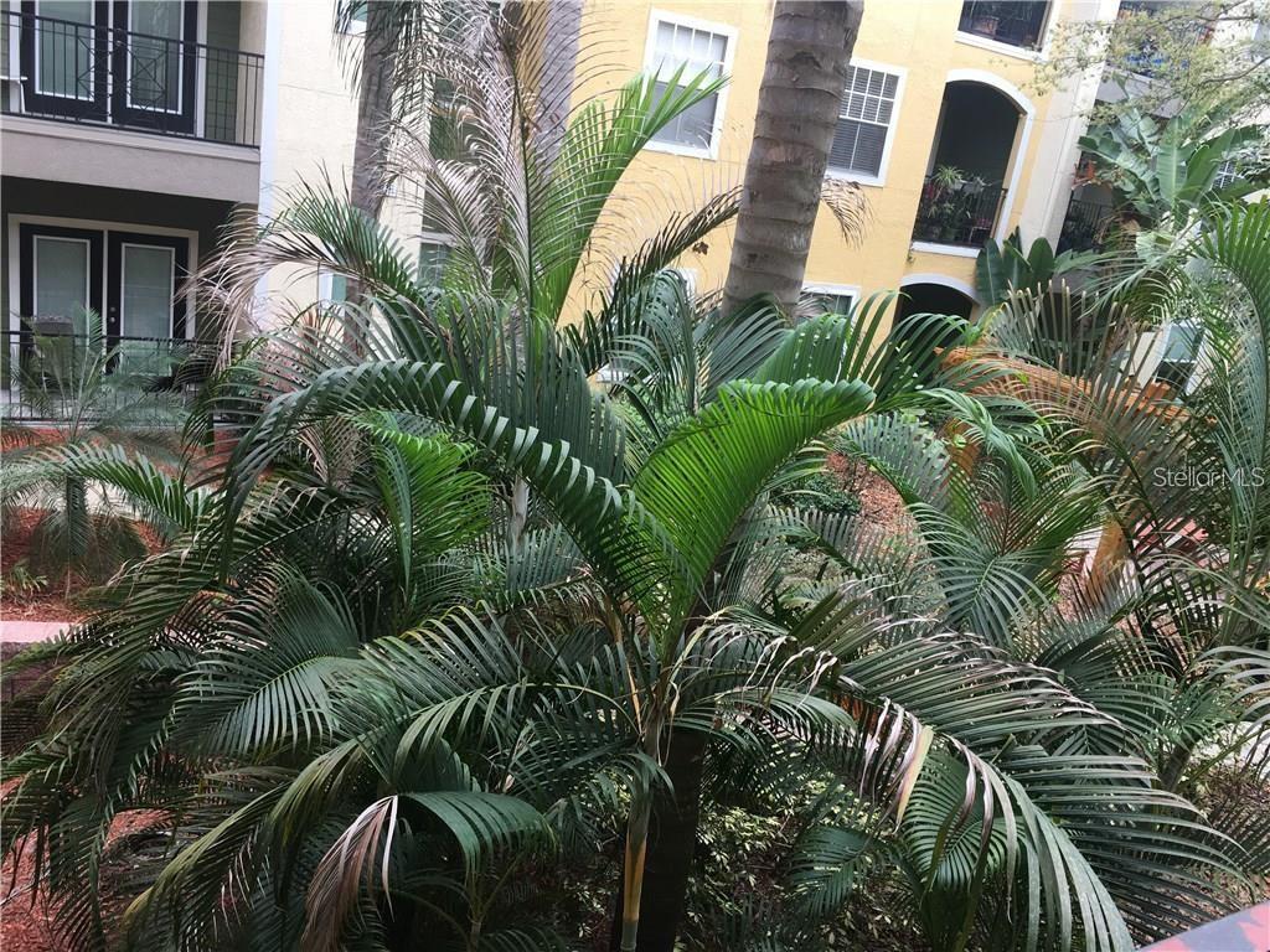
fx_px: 1064
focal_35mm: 29
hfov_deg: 61.7
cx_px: 635
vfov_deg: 48.2
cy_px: 476
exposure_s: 1/60
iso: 25
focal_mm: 4.15
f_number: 2.2
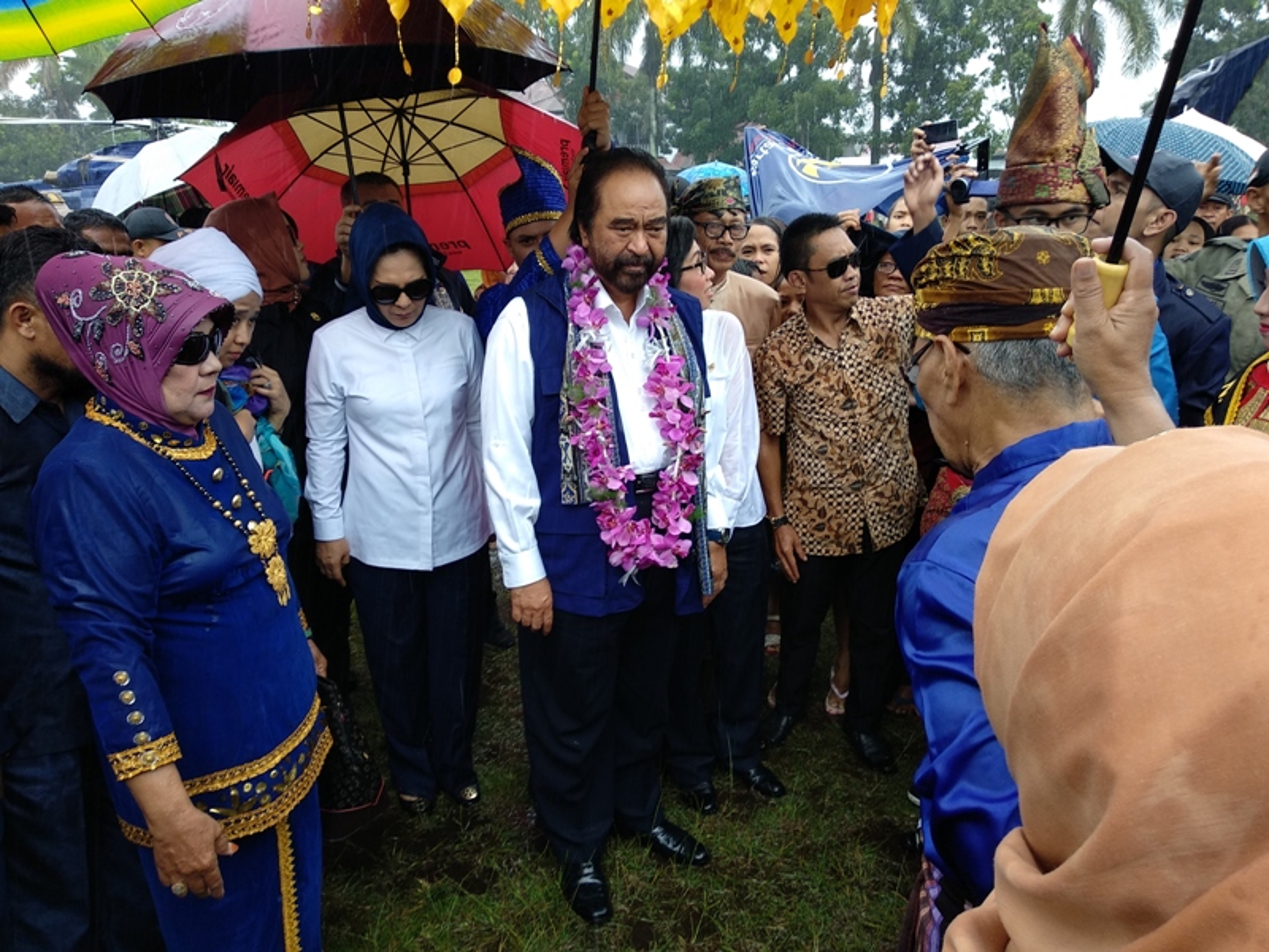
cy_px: 476
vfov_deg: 53.1
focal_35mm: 26
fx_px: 953
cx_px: 634
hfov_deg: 67.3
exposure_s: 1/50
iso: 100
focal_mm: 3.81
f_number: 2.2
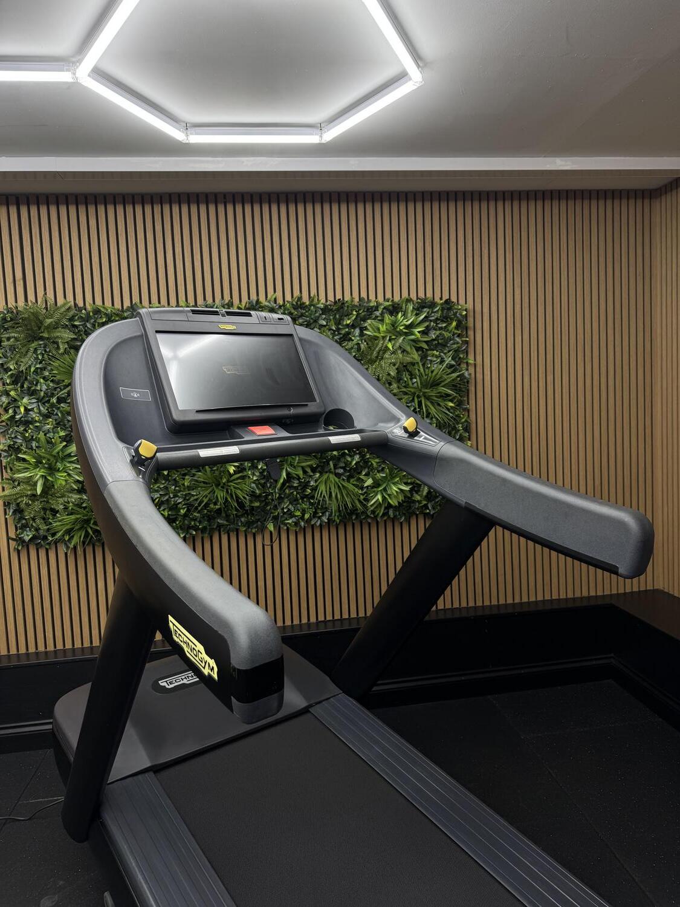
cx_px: 340
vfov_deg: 71.6
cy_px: 454
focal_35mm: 24
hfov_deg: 56.8
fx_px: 629
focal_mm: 6.76
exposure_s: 1/100
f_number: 1.78
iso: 80
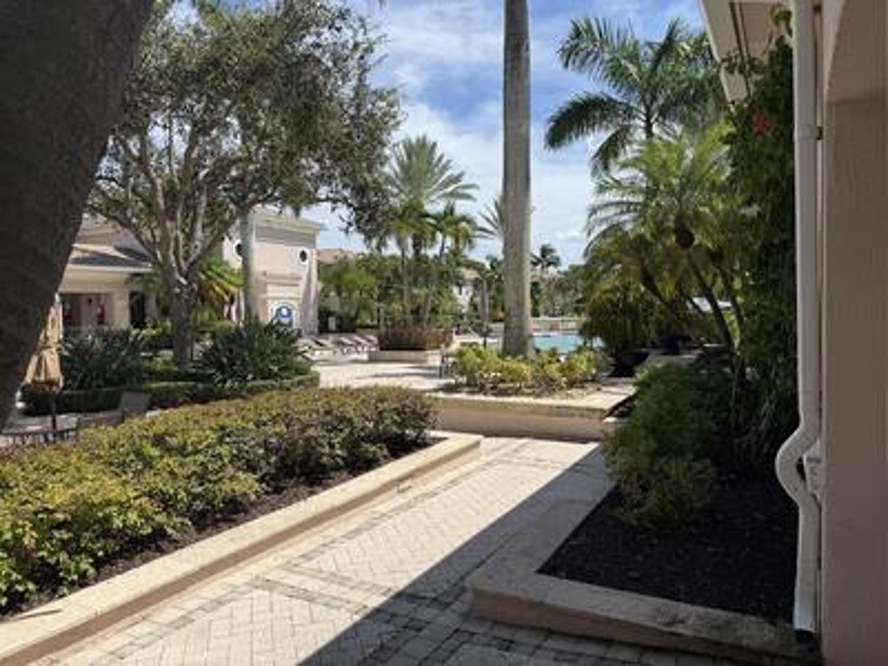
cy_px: 333
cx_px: 444
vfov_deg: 56.8
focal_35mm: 24
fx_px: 616
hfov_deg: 71.6
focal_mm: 6.76
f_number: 1.78
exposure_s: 1/5319
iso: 80
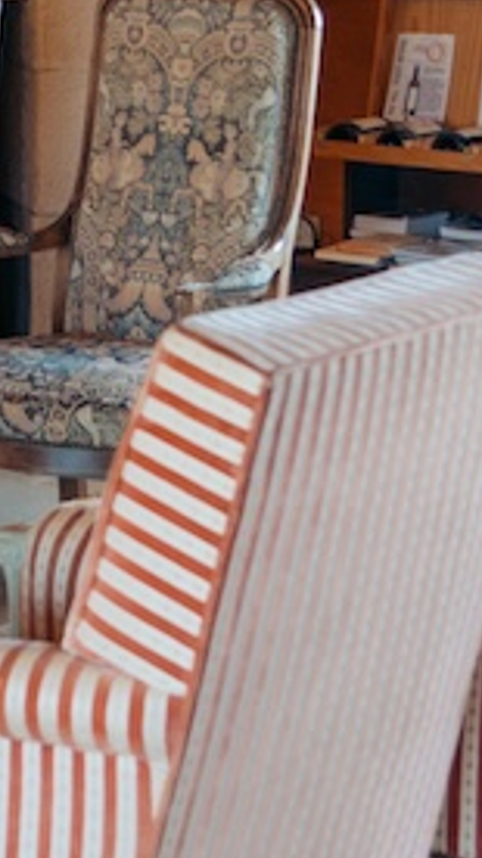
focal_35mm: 136
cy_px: -81
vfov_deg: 15.4
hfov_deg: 8.2
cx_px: -678
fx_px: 3094
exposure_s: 1/20
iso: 320
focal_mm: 28
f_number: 4.5
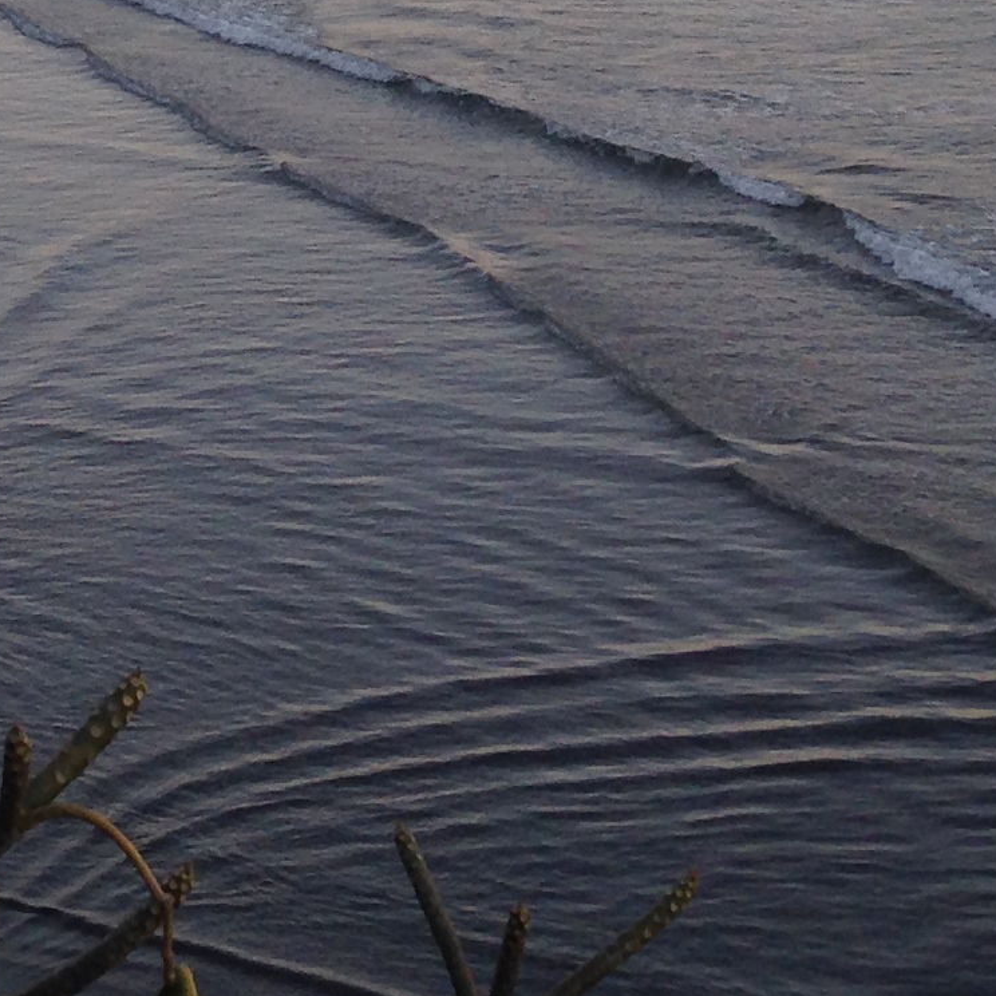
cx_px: -572
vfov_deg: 12.8
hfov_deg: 12.8
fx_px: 4167
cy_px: -606
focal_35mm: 128
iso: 50
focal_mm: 4.12
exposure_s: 1/129
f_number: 2.4
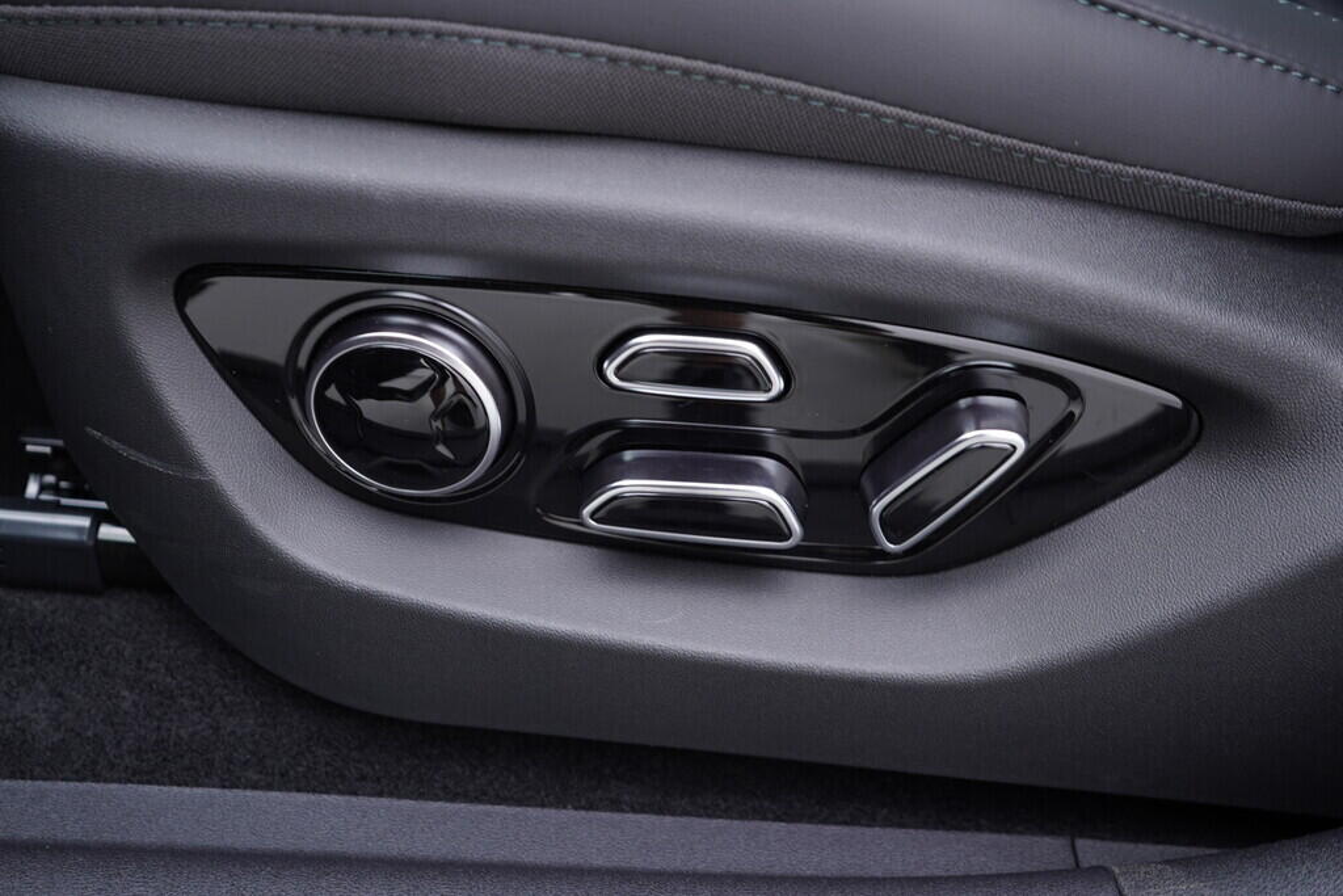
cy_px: 448
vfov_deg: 36.9
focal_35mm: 36
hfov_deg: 53.1
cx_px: 672
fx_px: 1343
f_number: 2.8
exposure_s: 1/40
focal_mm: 24
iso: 250
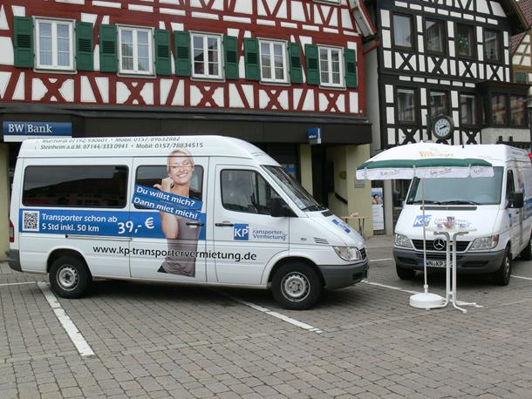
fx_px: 538
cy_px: 200
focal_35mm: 35
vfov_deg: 40.7
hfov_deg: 52.6
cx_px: 266
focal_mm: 7.4
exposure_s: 1/125
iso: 80
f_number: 4.5
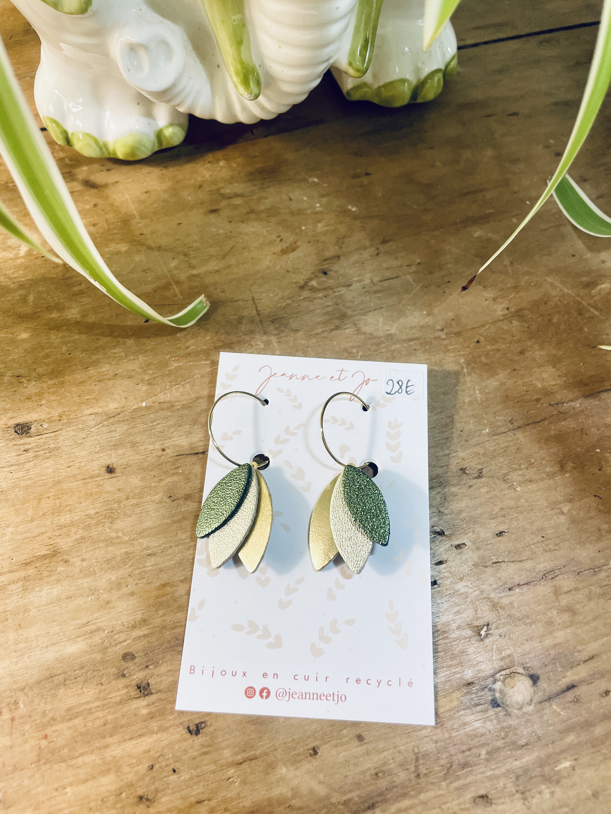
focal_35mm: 26
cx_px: 306
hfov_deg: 53.1
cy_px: 407
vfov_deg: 67.3
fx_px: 612
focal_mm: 4.2
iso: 125
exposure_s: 1/100
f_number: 1.6
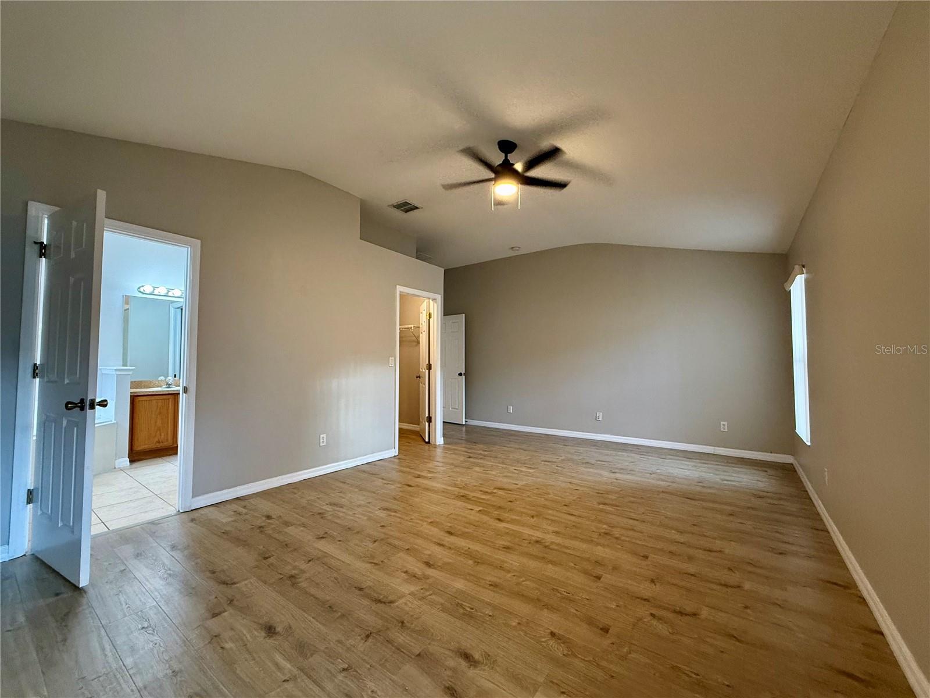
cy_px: 349
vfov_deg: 85.7
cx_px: 465
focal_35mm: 14
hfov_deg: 102.1
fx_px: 376
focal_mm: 2.22
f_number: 2.2
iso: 400
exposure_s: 1/60
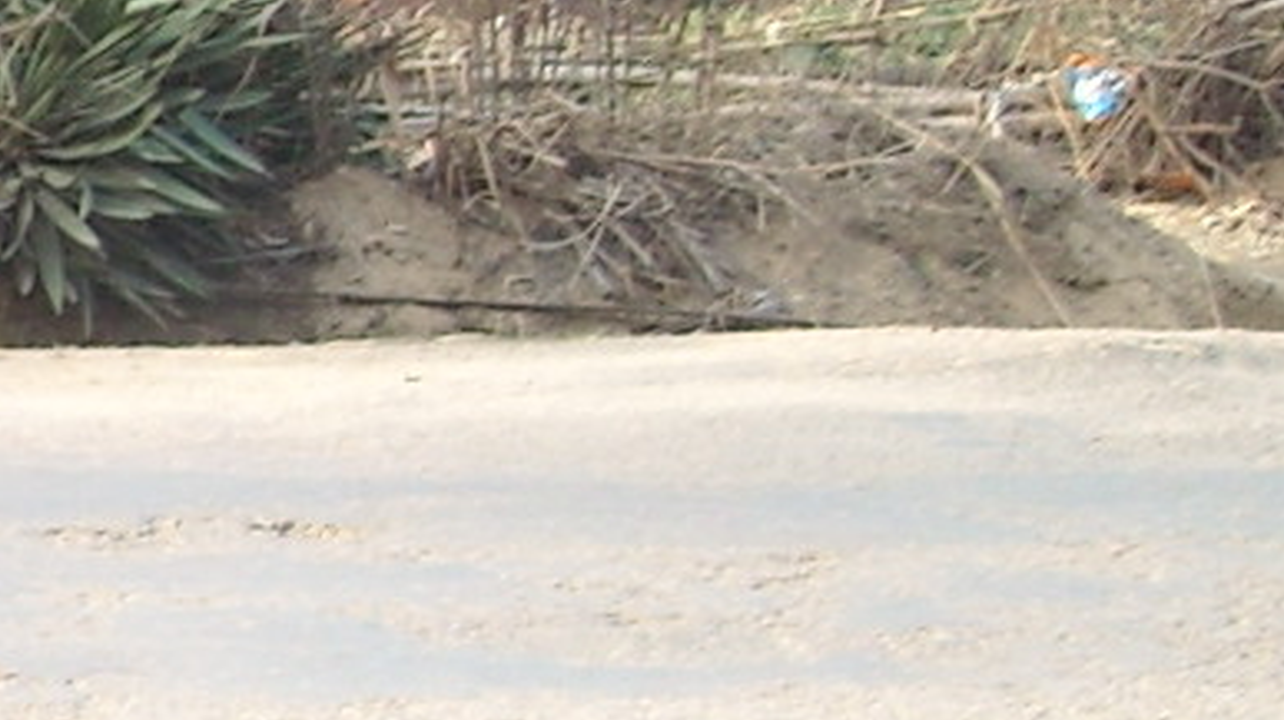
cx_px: -1994
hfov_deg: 9.3
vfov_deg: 6.0
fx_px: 6872
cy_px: 571
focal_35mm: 202
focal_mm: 5.7
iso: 64
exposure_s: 1/61
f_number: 2.8
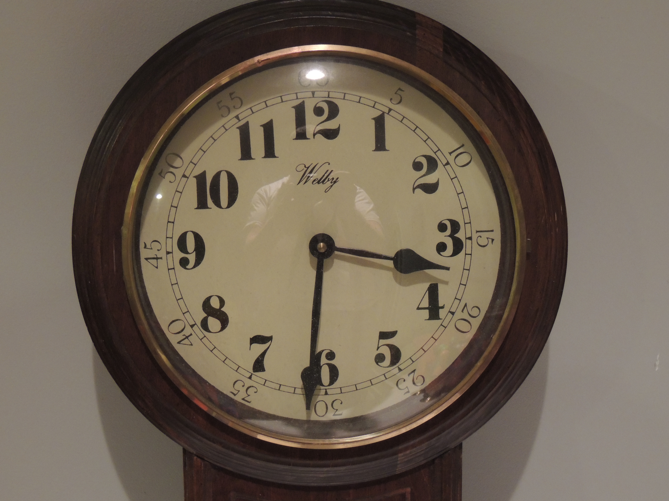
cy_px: 250
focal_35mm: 55
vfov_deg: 26.6
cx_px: 334
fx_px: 1063
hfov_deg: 34.9
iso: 720
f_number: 3.7
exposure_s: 1/15
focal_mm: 9.8
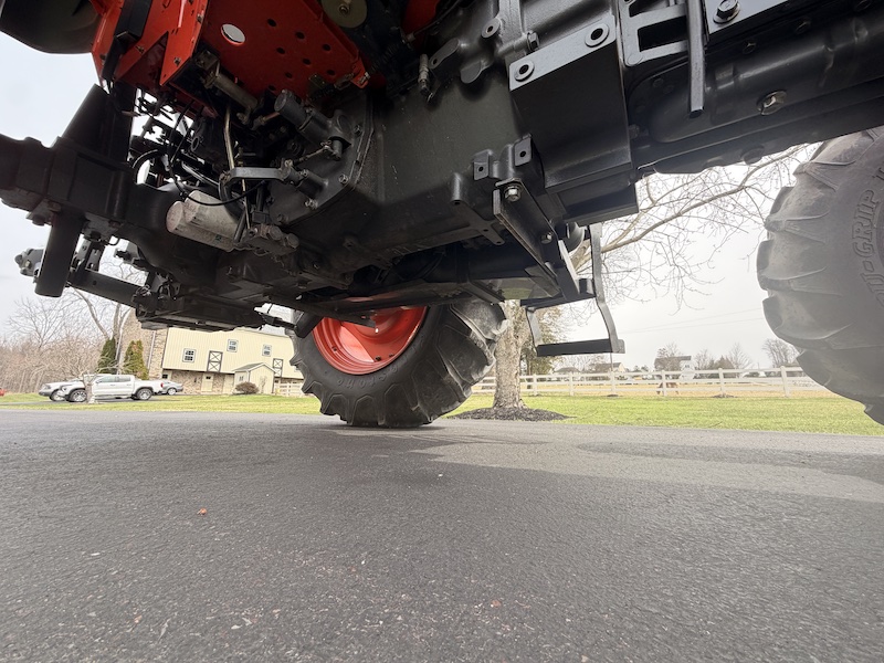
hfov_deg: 102.1
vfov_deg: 85.7
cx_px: 442
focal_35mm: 14
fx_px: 358
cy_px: 332
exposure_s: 1/502
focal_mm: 2.22
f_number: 2.2
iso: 50
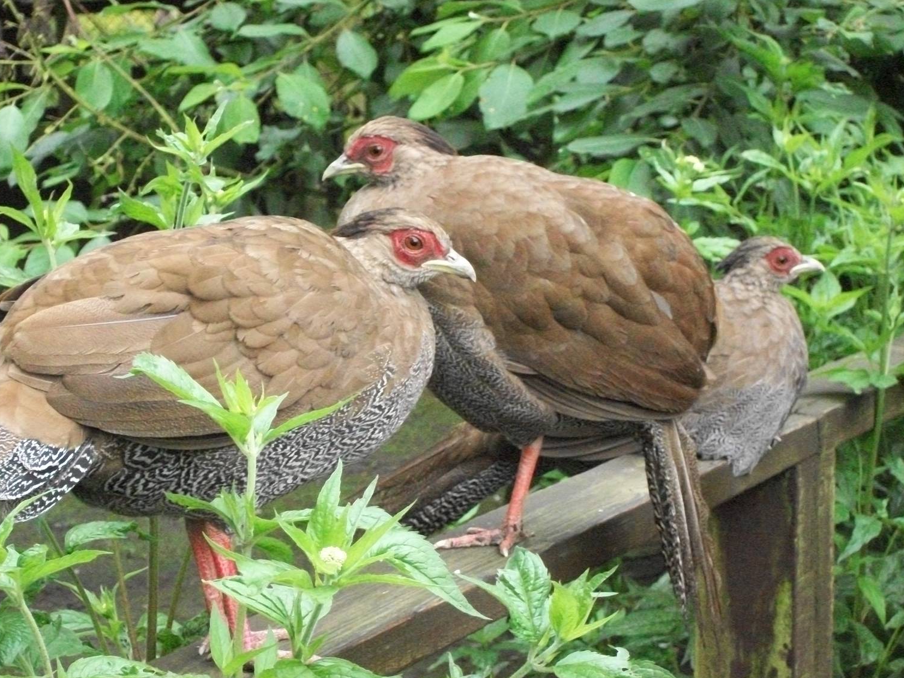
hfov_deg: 19.3
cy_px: 350
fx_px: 2663
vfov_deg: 14.5
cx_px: 433
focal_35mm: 102
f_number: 5.2
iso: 800
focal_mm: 17.1
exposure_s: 1/320
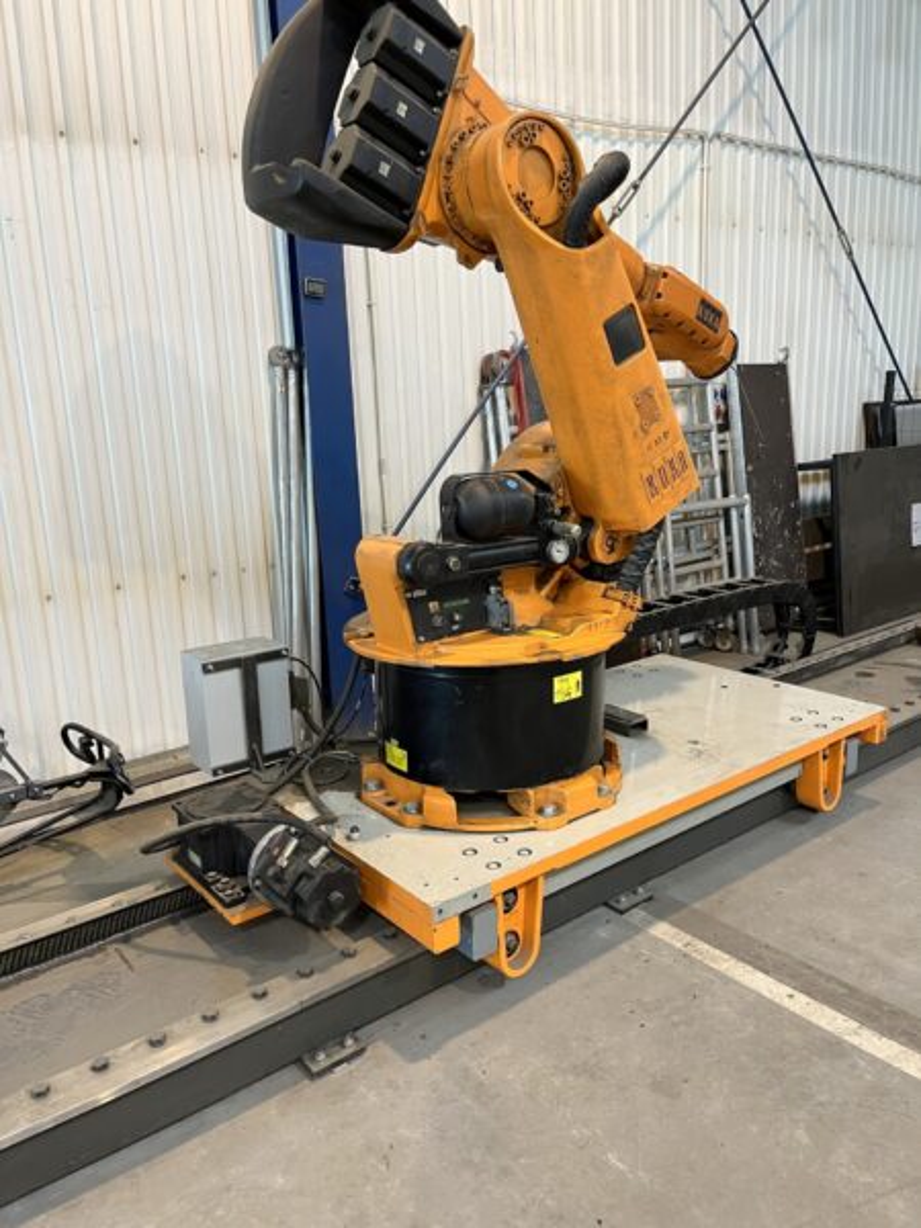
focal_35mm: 26
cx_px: 460
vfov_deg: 67.3
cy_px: 614
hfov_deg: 53.1
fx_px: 922
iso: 100
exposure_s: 1/50
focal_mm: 5.1
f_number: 1.6
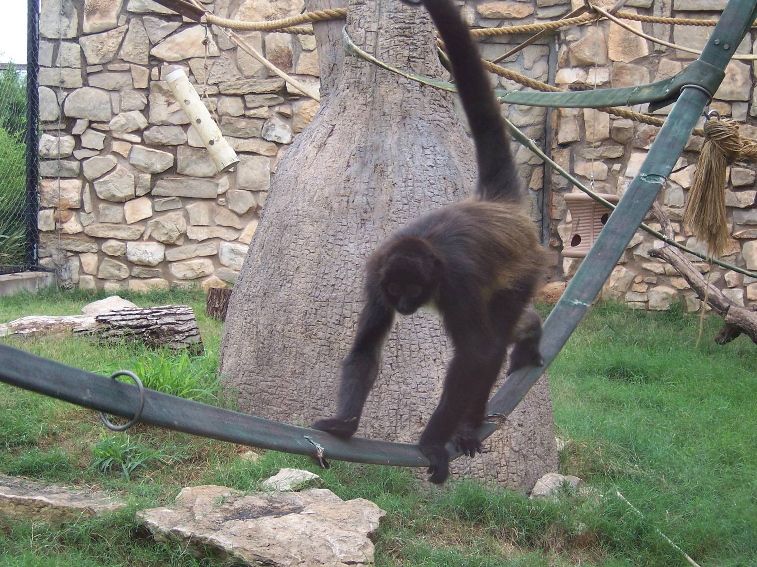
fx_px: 1596
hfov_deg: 26.7
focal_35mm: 73
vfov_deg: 20.2
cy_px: 284
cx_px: 378
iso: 80
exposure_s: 1/125
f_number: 4.3
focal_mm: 12.1
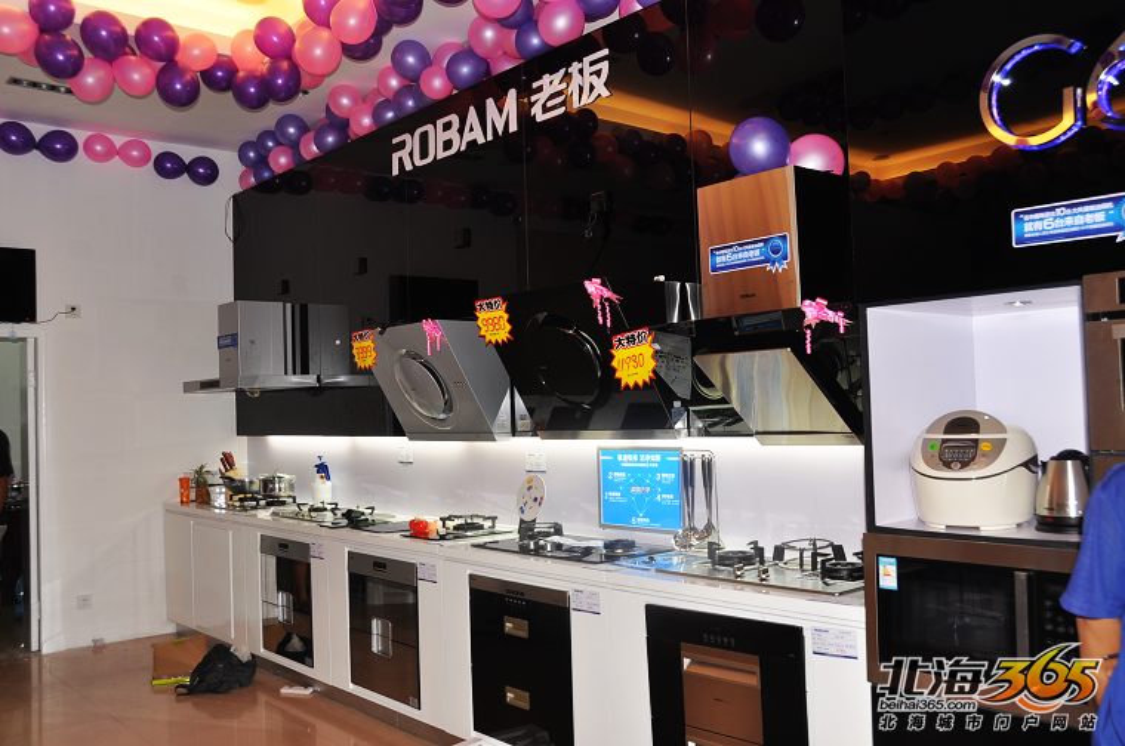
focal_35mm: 33
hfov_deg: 57.3
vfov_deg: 39.8
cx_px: 562
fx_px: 1030
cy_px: 373
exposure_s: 1/30
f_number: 5.6
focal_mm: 22
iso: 200
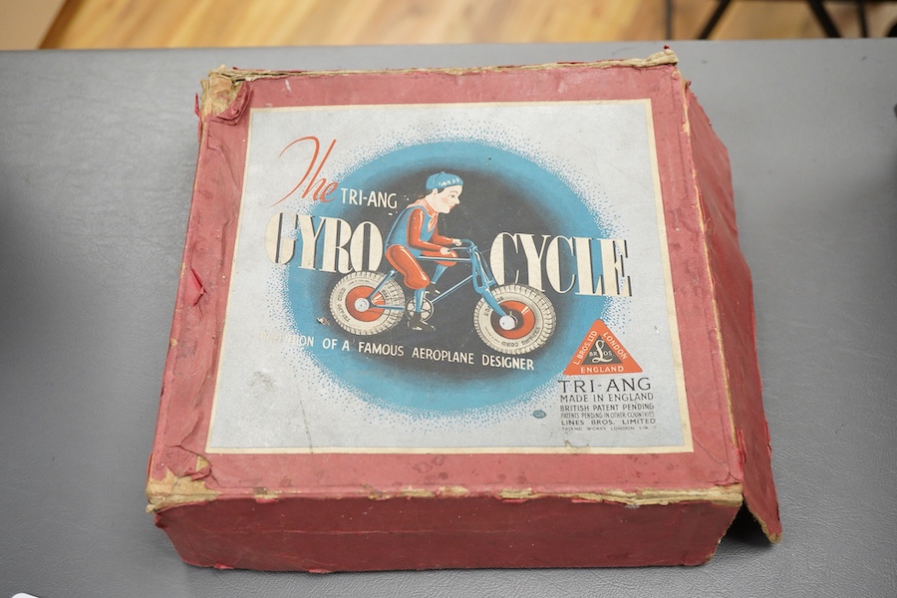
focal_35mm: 45
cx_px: 448
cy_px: 299
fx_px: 1121
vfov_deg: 29.9
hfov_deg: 43.6
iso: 1250
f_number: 7.1
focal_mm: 30
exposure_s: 1/125
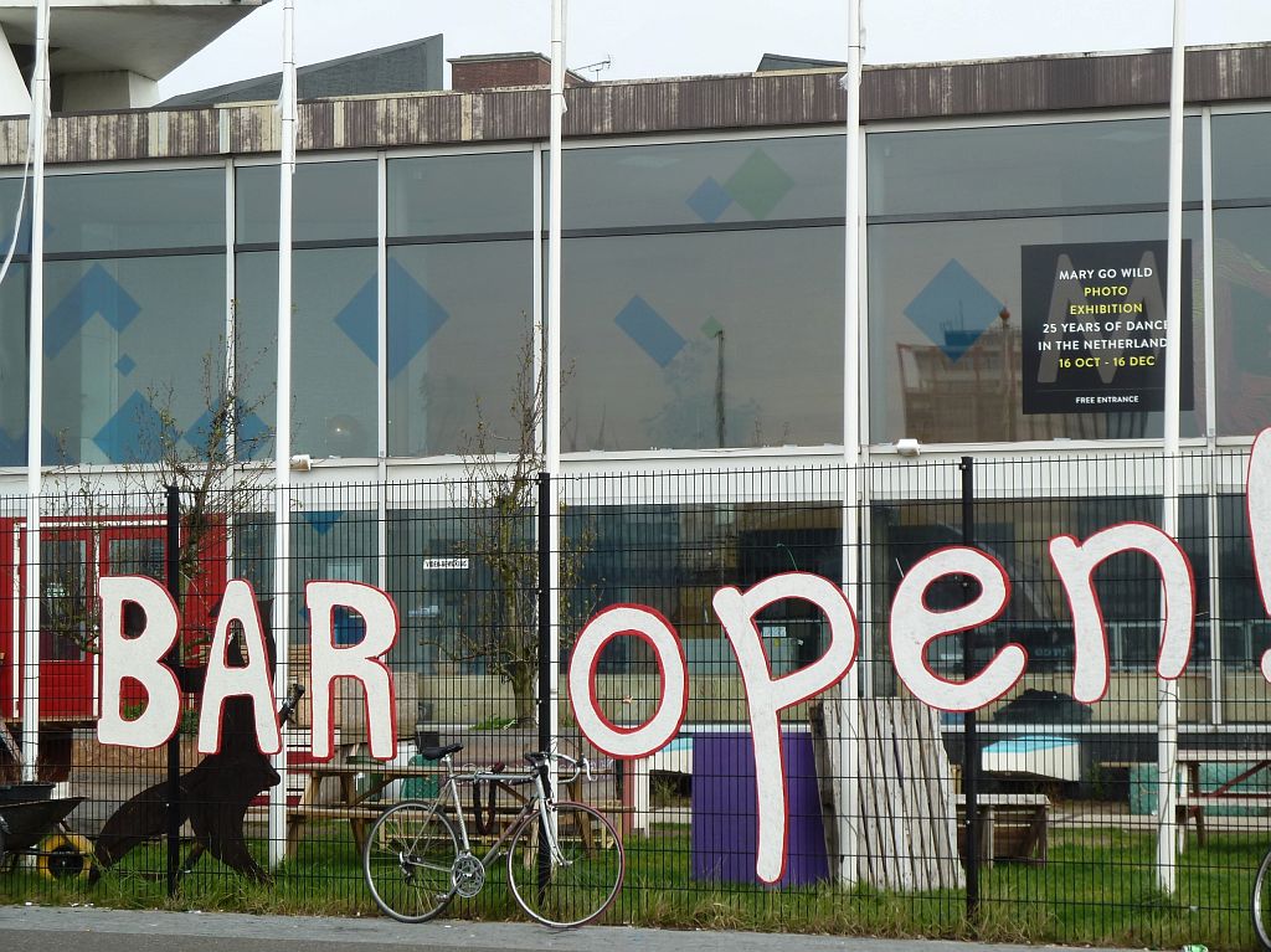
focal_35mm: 83
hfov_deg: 23.6
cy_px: 476
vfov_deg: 17.8
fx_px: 3046
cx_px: 636
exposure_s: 1/160
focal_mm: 13.7
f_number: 4.2
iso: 80
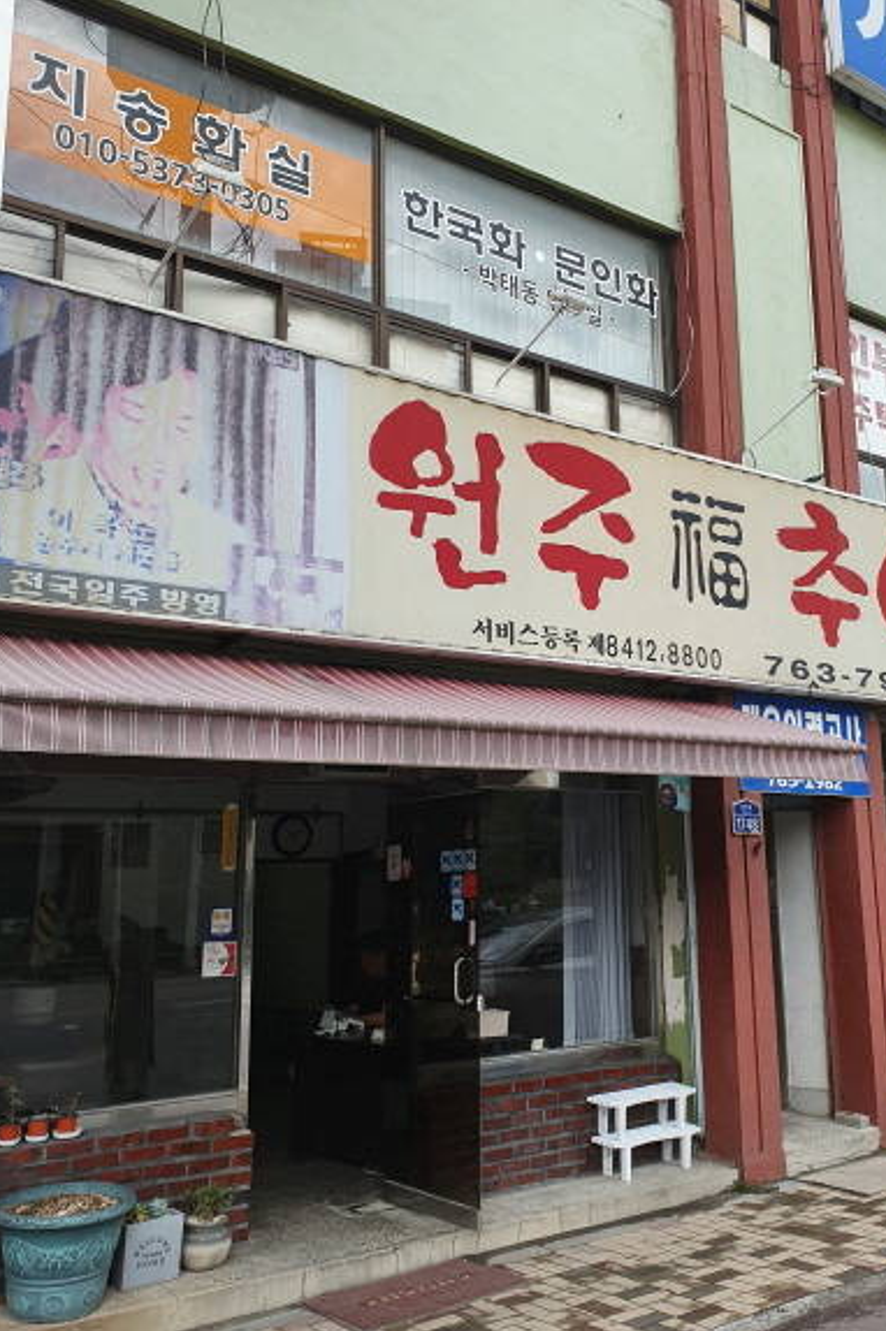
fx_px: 1220
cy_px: 661
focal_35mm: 33
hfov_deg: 39.4
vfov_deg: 57.2
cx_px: 600
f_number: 2.4
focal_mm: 4.32
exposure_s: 1/580
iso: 50
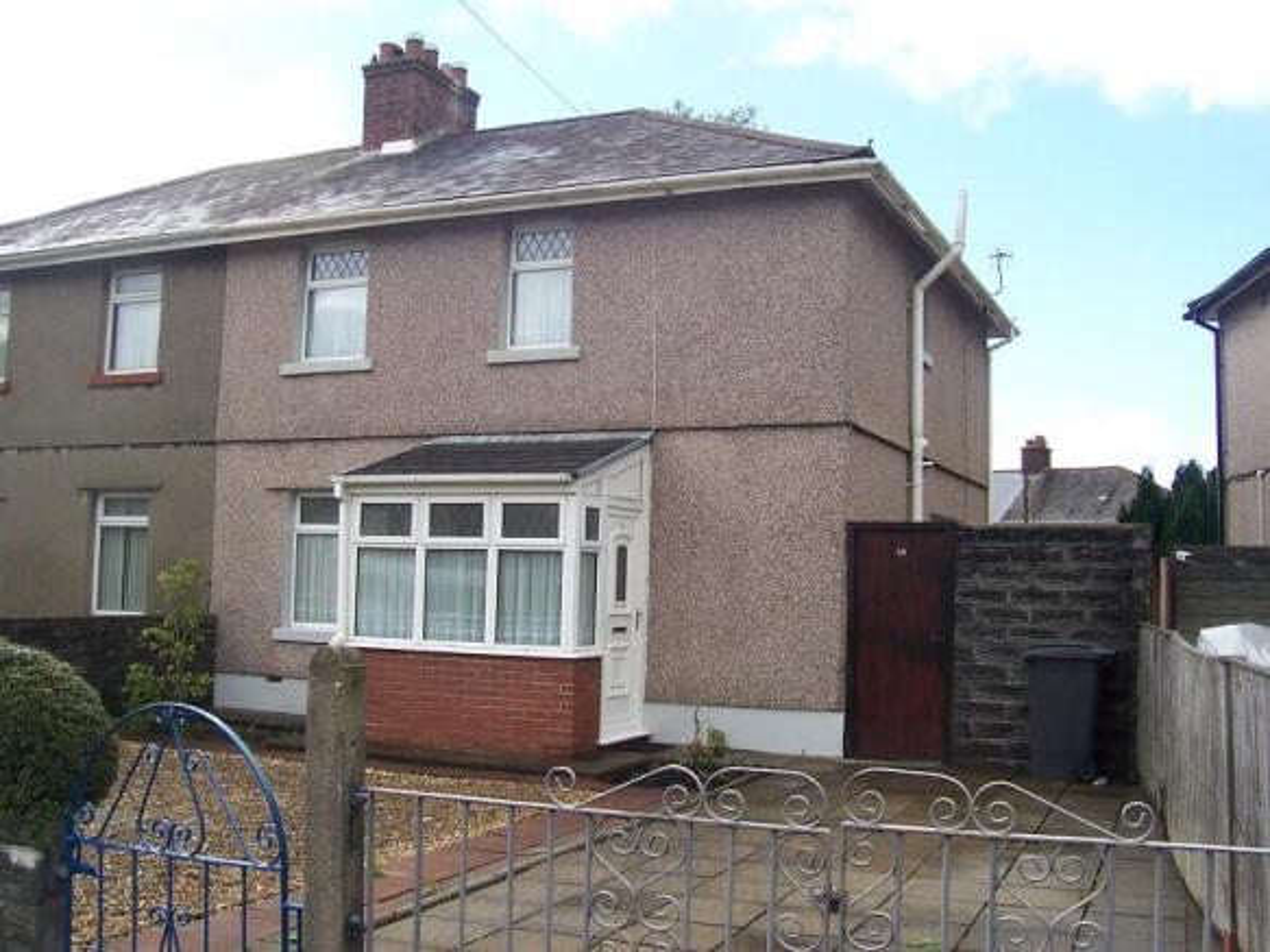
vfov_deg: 38.7
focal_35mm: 37
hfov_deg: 50.1
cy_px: 476
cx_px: 635
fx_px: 1357
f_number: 5.6
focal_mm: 5.6
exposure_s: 1/250
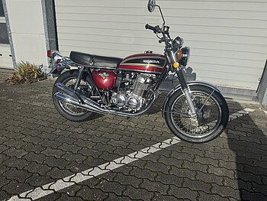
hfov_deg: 71.6
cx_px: 134
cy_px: 100
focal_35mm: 24
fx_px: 185
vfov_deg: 56.9
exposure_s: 1/10417
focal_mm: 6.76
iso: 80
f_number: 1.78
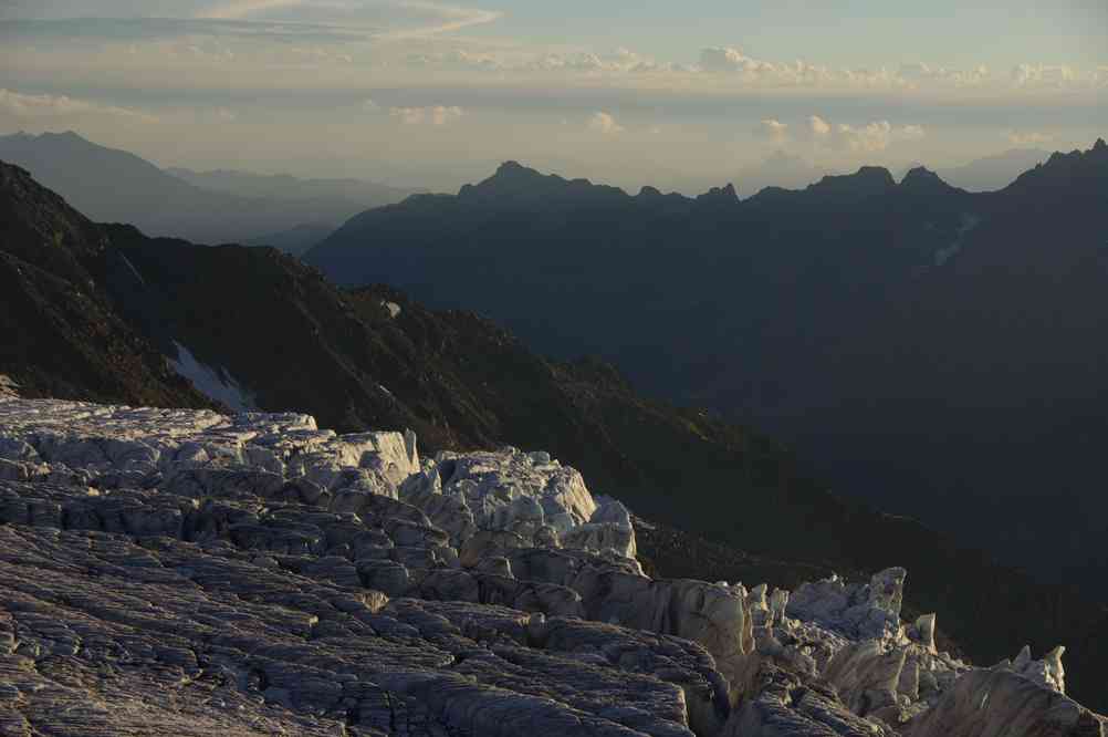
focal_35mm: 98
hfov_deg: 20.9
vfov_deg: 14.0
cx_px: 554
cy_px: 368
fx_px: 2998
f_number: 8
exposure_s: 1/180
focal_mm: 65
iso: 100
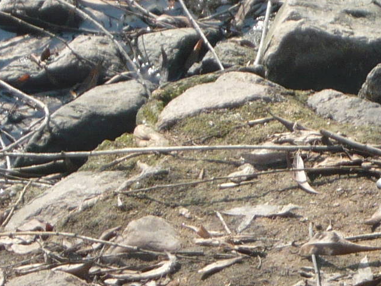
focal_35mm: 401
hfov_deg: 4.9
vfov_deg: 3.7
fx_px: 4415
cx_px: 461
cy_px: 284
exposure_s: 1/200
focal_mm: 16.5
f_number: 5.1
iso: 100
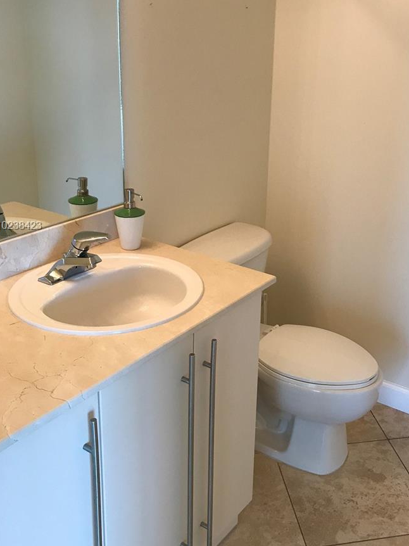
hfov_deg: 36.4
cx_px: 272
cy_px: 227
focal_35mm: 39
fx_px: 615
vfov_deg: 47.7
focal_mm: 3.99
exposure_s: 1/40
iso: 25
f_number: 1.8
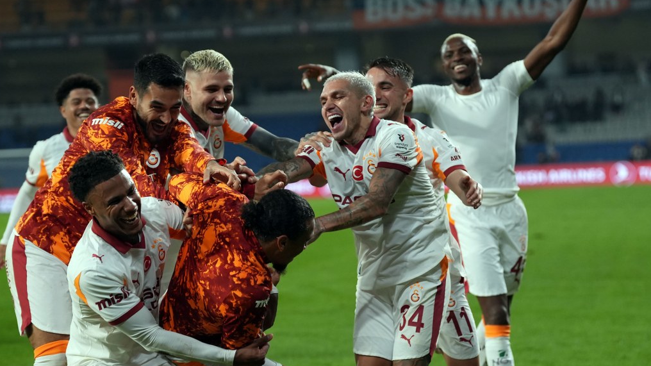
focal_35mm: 150
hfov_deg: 14.3
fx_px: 2589
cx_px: 324
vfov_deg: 8.1
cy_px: 183
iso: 2000
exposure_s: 1/1250
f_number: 2.8
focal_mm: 95
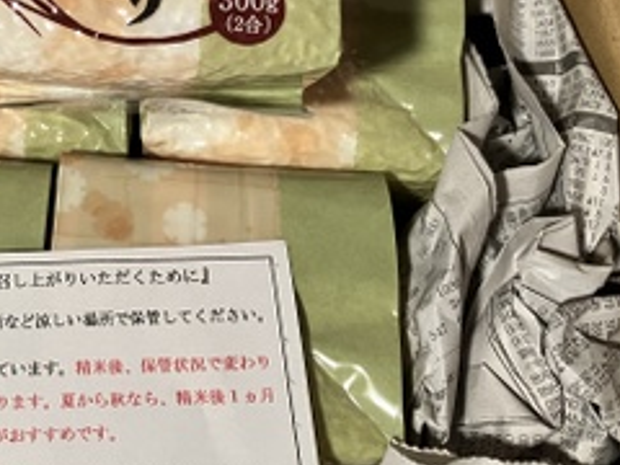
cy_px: 78
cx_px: 39
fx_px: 1003
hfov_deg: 32.3
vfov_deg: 25.5
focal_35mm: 56
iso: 160
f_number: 1.8
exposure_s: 1/50
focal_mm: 3.99
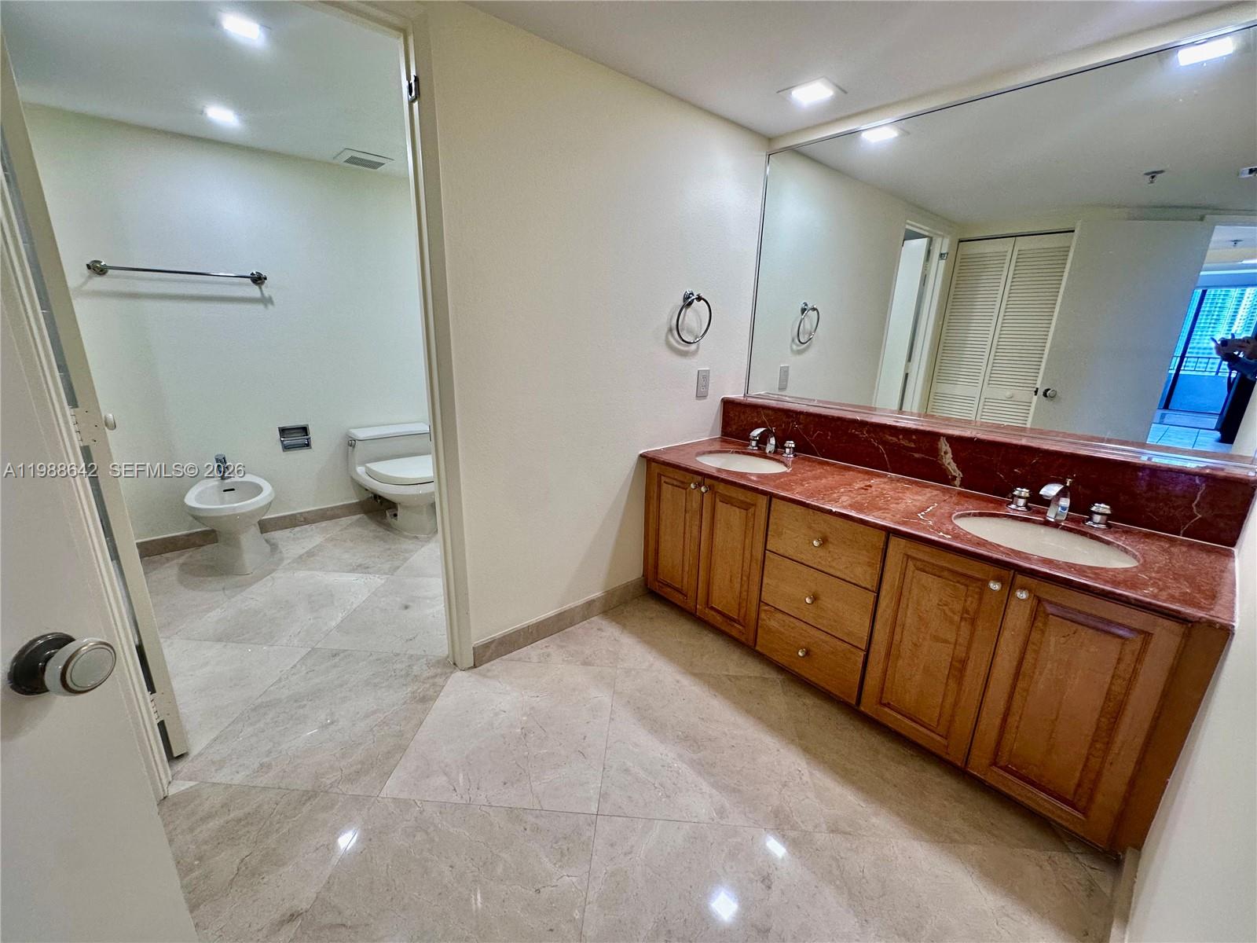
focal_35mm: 14
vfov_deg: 85.7
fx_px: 508
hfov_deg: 102.1
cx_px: 628
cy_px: 472
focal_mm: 2.22
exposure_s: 1/120
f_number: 2.2
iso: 125
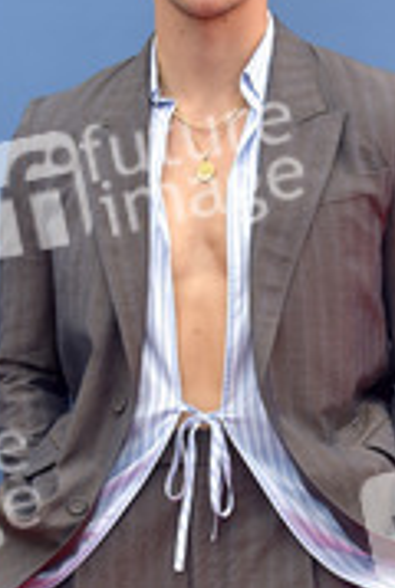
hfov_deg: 20.4
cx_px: 232
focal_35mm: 67
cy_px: 345
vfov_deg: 30.0
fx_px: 1098
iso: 250
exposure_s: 1/250
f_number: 7.1
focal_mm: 30
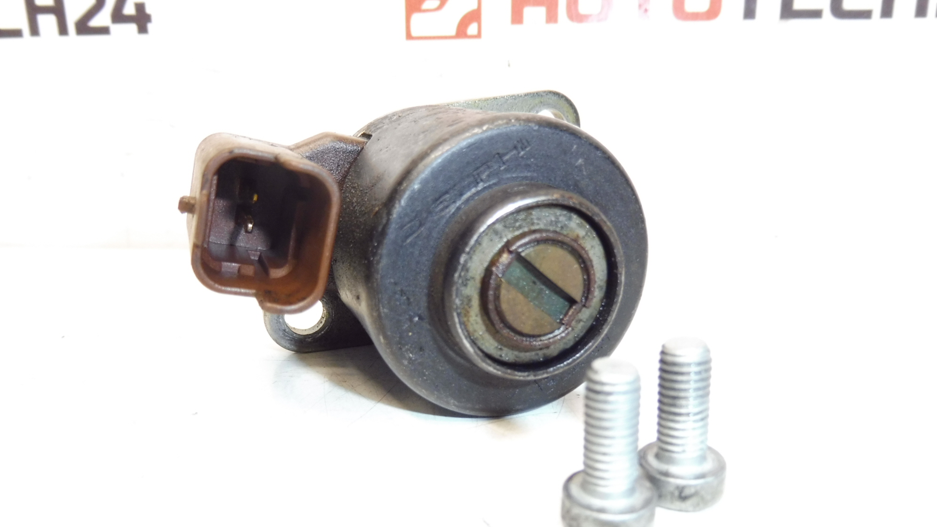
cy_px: 322
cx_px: 460
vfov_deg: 42.7
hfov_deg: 69.8
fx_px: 671
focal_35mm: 27
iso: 200
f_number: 3.5
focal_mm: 4.3
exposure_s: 1/60
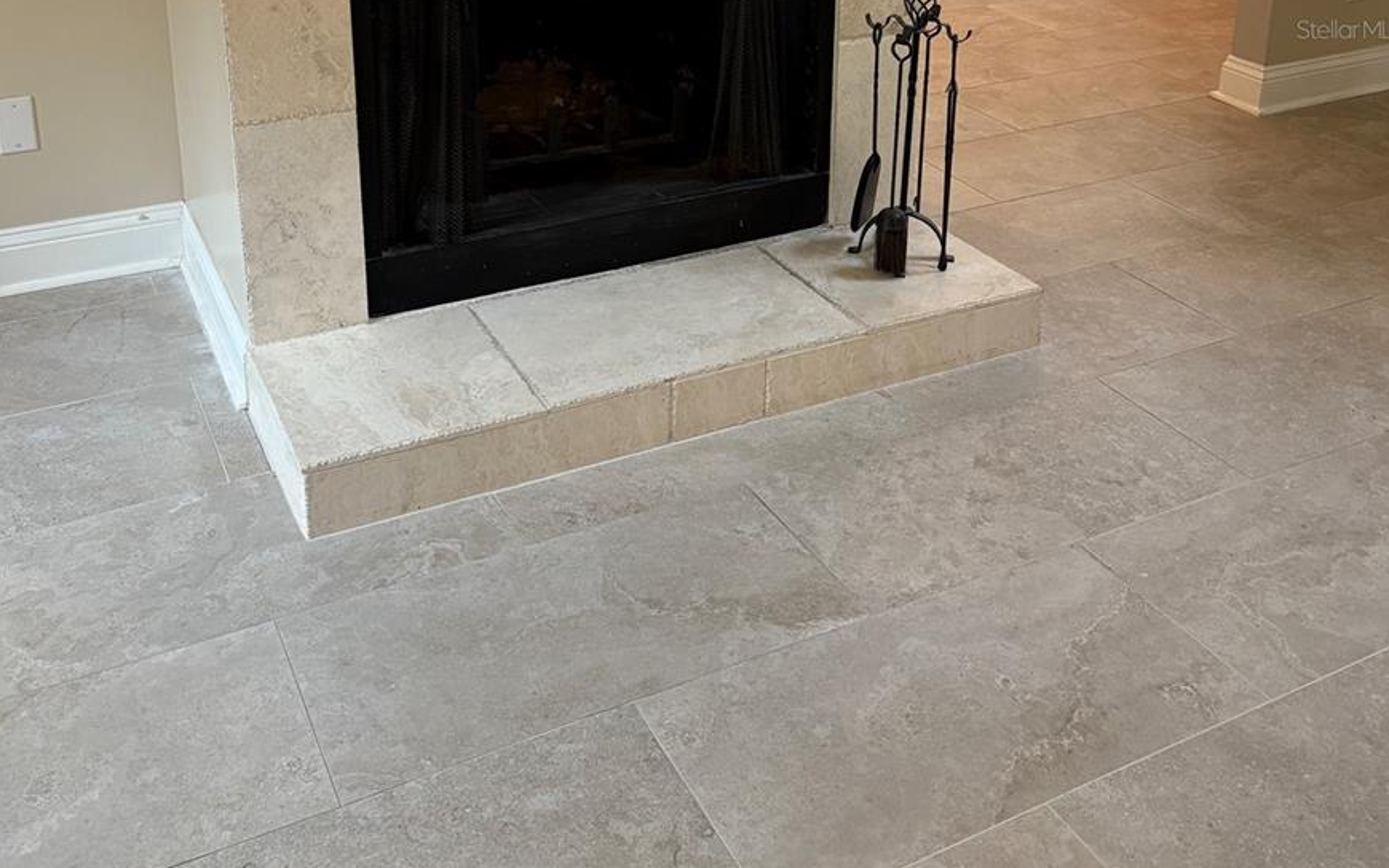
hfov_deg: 51.5
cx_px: 691
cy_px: 29
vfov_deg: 31.4
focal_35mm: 38
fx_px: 1439
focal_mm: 5.96
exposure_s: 1/60
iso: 160
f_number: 1.6
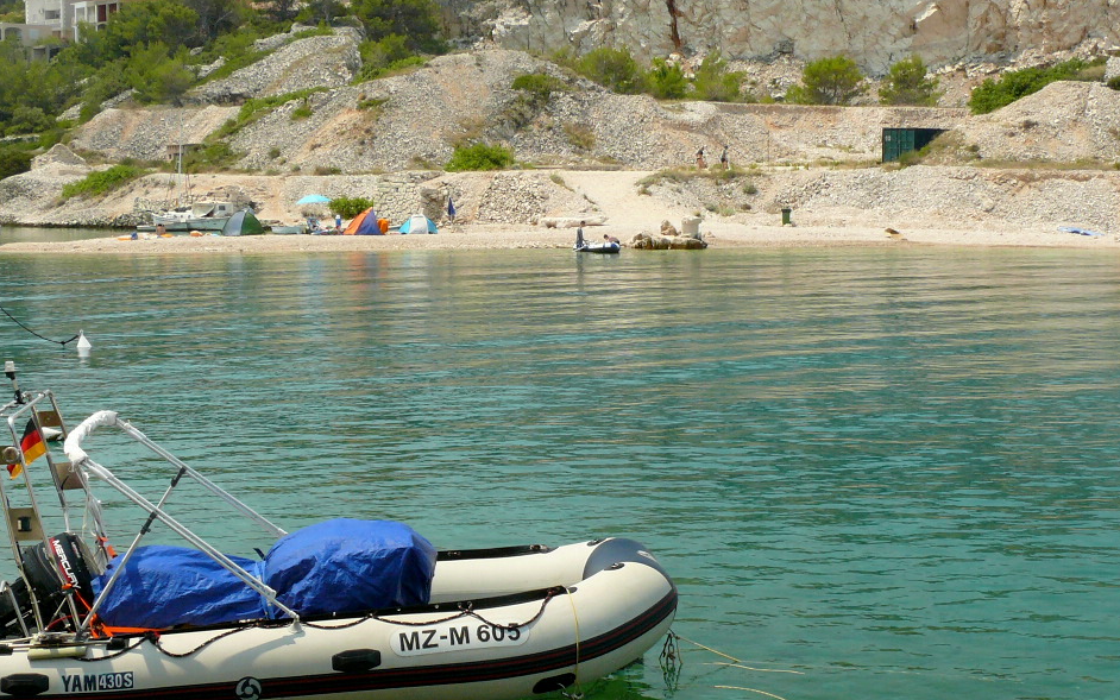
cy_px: 463
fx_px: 1923
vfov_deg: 20.6
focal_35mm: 63
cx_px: 604
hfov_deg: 32.5
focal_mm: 7.4
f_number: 5.6
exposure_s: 1/200
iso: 100
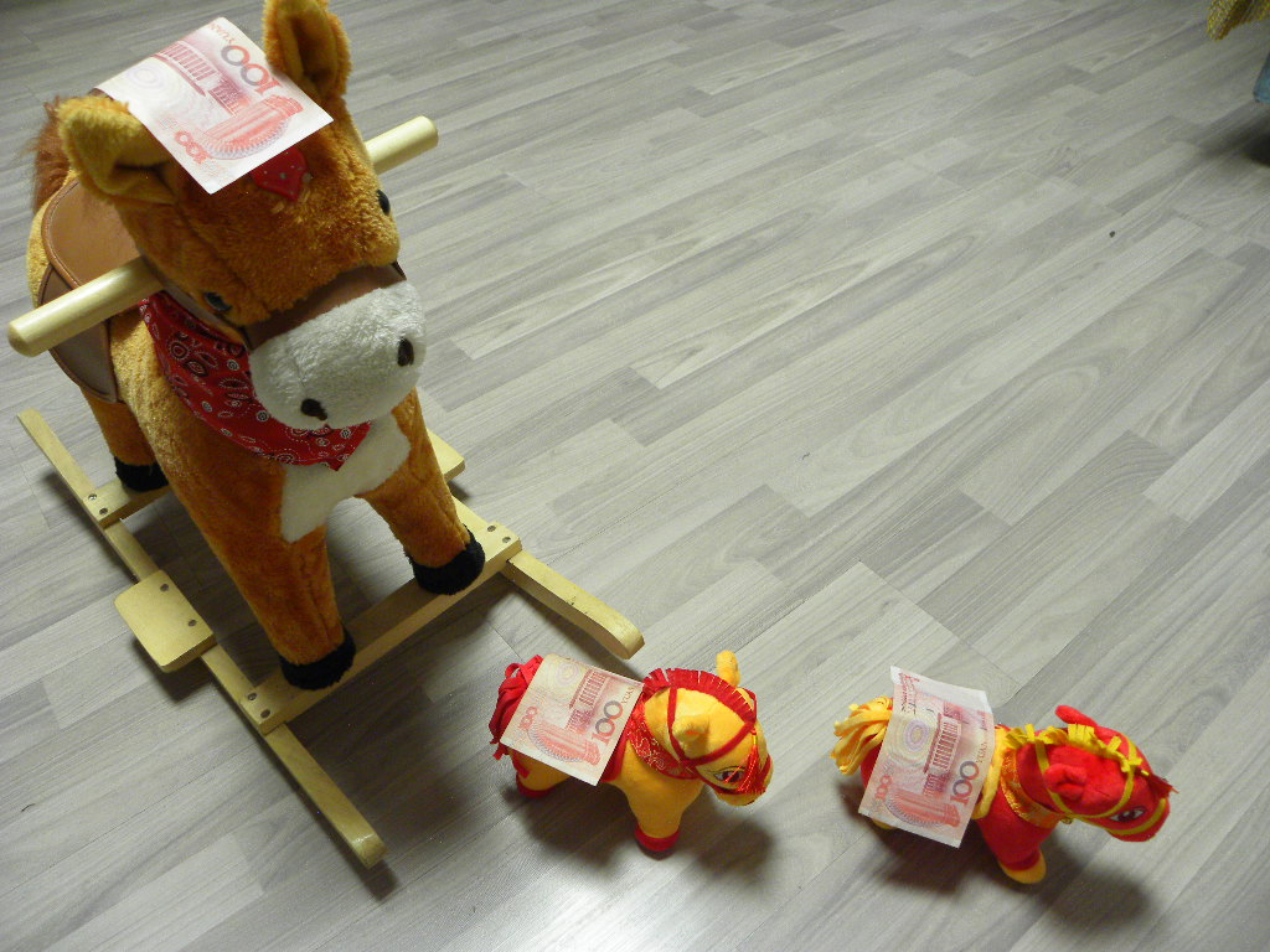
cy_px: 476
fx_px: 954
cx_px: 635
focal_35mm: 26
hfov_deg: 67.3
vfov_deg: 53.1
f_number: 2.8
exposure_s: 1/10.4
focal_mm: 4.6
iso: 117
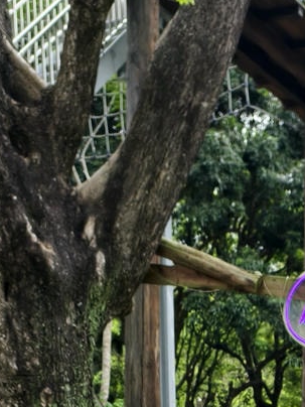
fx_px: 1069
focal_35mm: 91
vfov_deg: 17.8
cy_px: 705
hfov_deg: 15.8
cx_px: 340
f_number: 1.57
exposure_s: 1/611
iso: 72
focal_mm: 6.54
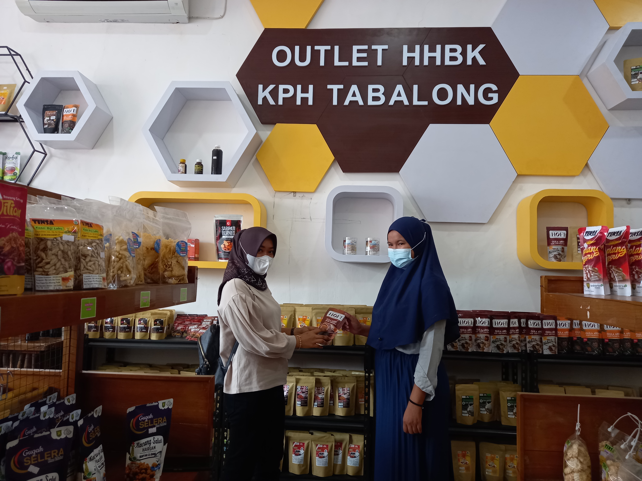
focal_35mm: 25
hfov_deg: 69.4
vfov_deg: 54.9
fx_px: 464
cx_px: 321
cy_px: 240
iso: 200
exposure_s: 1/33.3
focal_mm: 4.6
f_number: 2
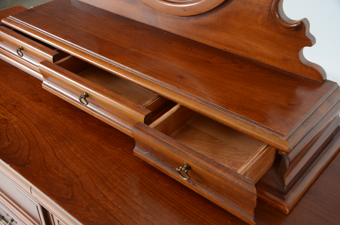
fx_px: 424
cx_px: 170
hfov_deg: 43.7
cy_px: 112
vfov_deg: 29.7
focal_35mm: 45
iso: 160
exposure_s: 1/80
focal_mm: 30
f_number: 6.3
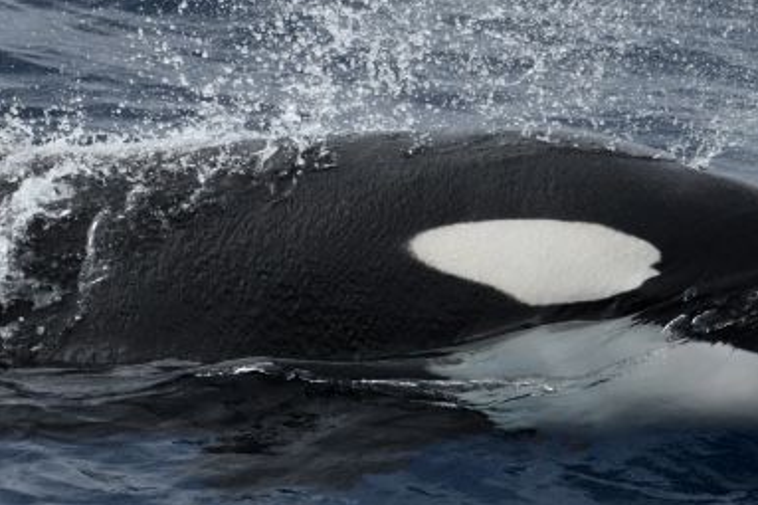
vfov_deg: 3.0
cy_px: 179
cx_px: 315
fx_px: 9660
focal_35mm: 459
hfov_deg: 4.5
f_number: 5.6
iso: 1100
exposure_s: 1/8000
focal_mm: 220
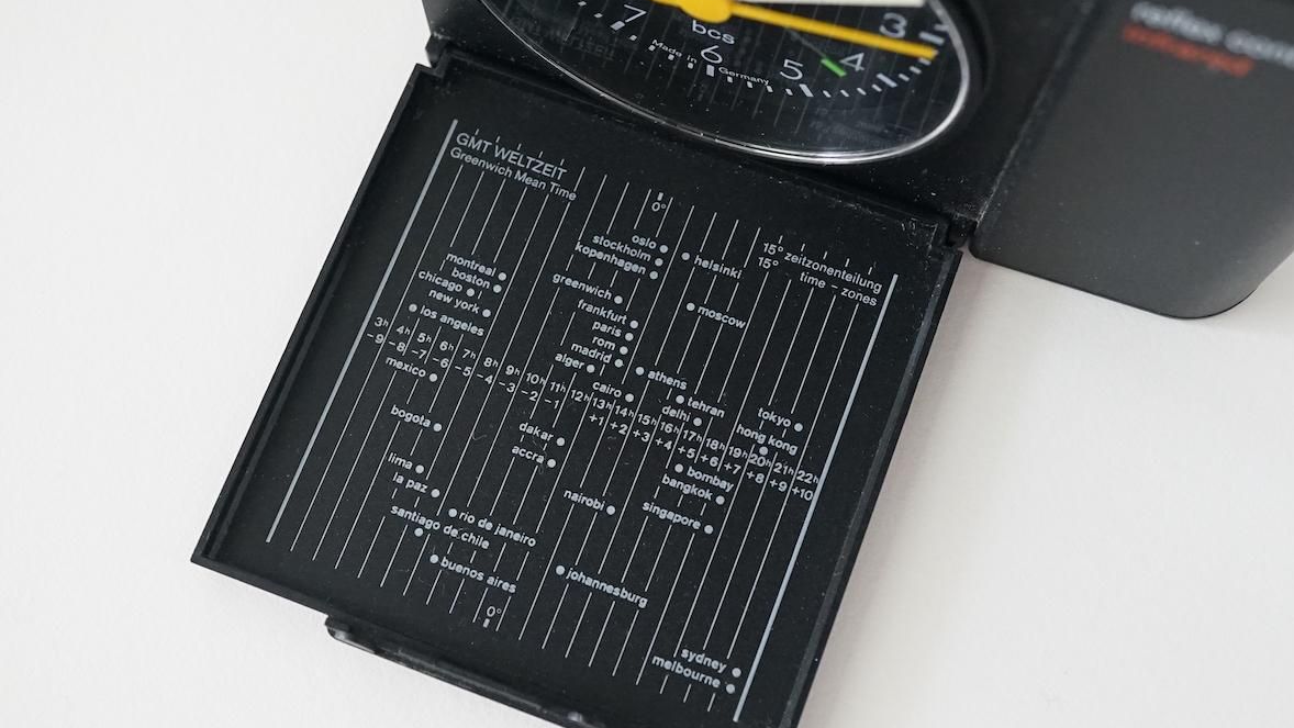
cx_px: 642
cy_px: 422
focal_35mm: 48
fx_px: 1647
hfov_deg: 42.9
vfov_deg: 24.9
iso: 4000
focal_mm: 30
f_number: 6.3
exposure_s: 1/100
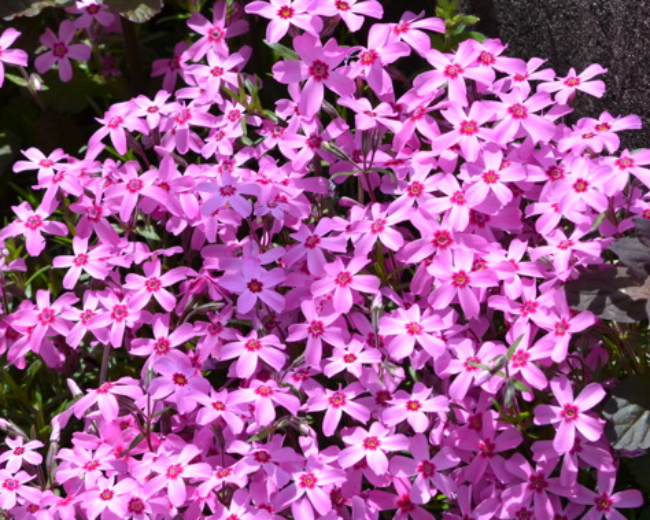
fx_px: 5847
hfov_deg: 6.4
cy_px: 277
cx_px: 89
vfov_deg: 5.1
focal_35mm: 304
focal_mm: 100
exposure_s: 1/250
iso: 100
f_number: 8
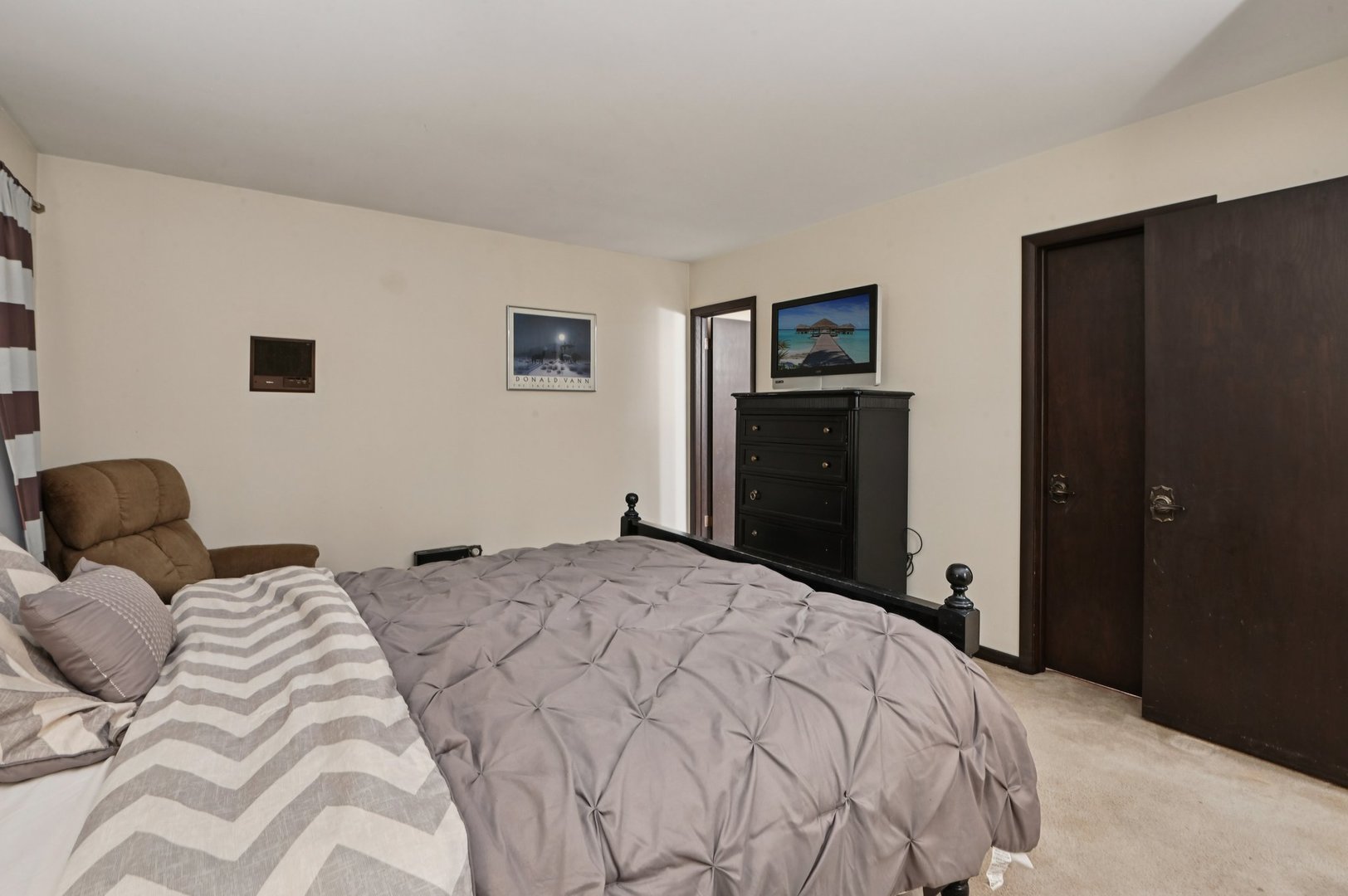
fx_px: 599
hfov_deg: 96.8
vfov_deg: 73.7
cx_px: 674
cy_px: 448
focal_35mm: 16
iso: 400
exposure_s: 1.6
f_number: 13
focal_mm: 16
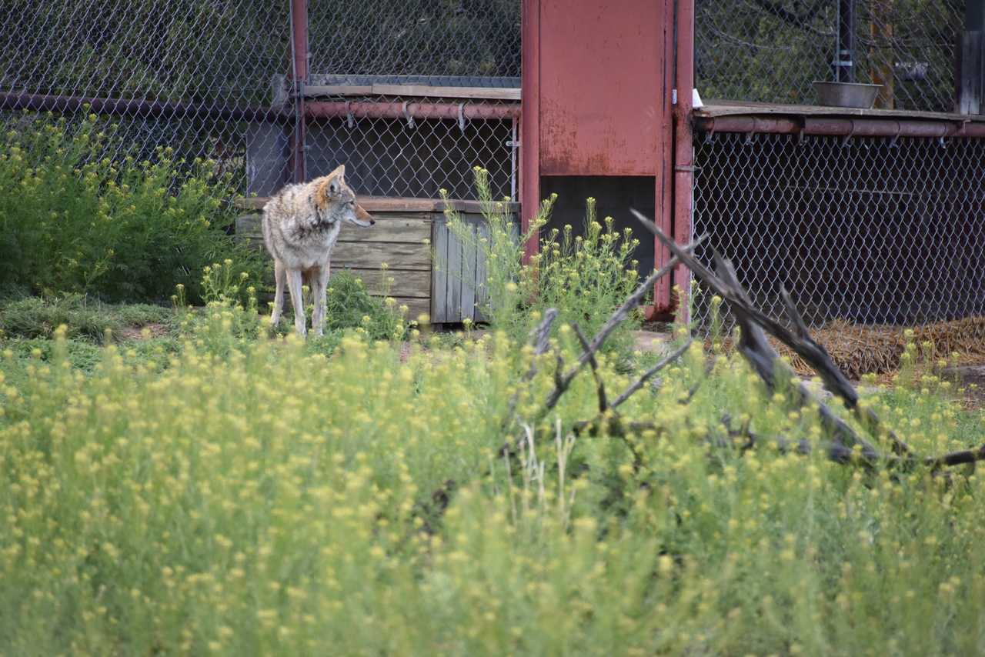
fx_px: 8210
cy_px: 328
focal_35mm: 300
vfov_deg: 4.6
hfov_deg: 6.9
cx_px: 492
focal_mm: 300
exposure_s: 1/640
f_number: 5.6
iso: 800
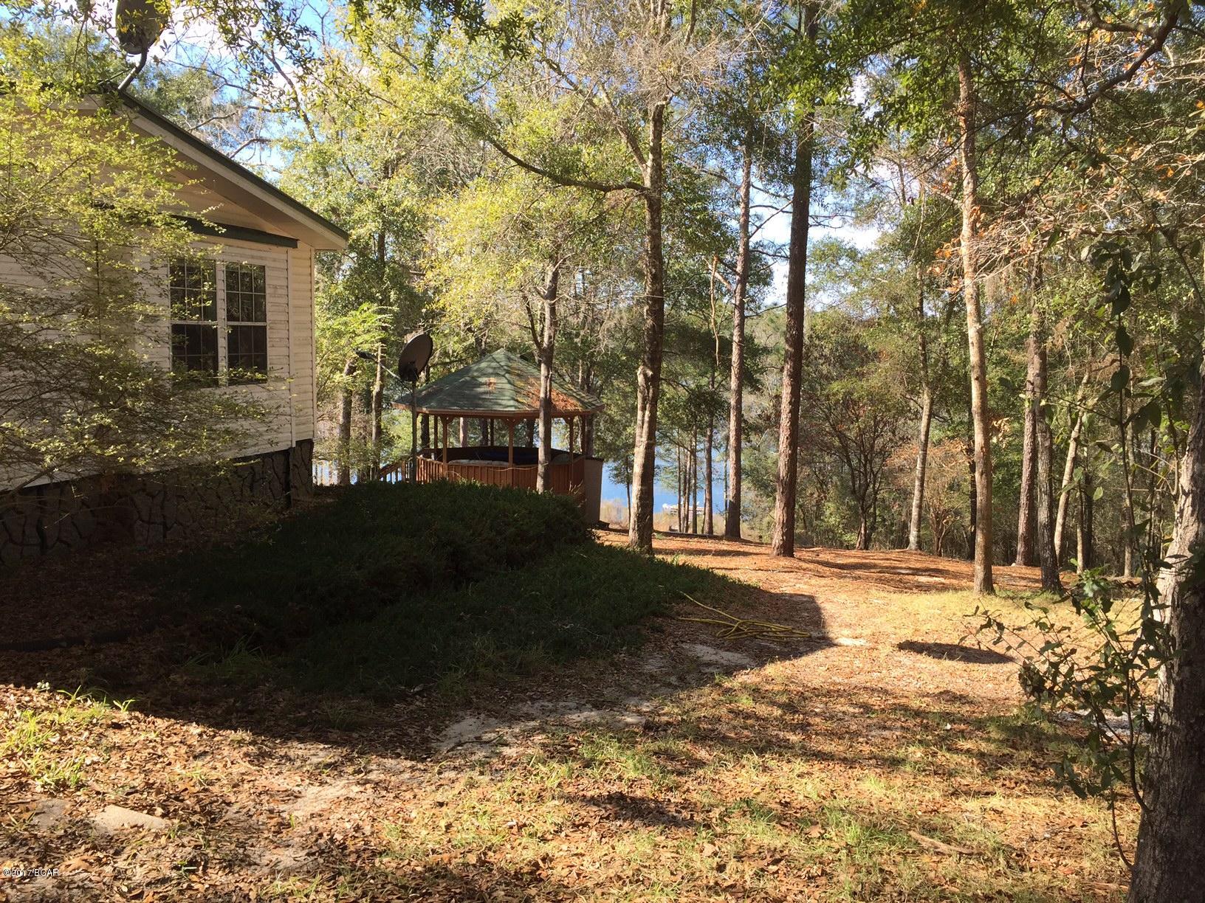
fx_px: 1010
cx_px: 602
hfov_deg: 61.7
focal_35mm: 29
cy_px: 452
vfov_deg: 48.2
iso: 32
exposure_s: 1/514
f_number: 2.2
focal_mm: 4.15
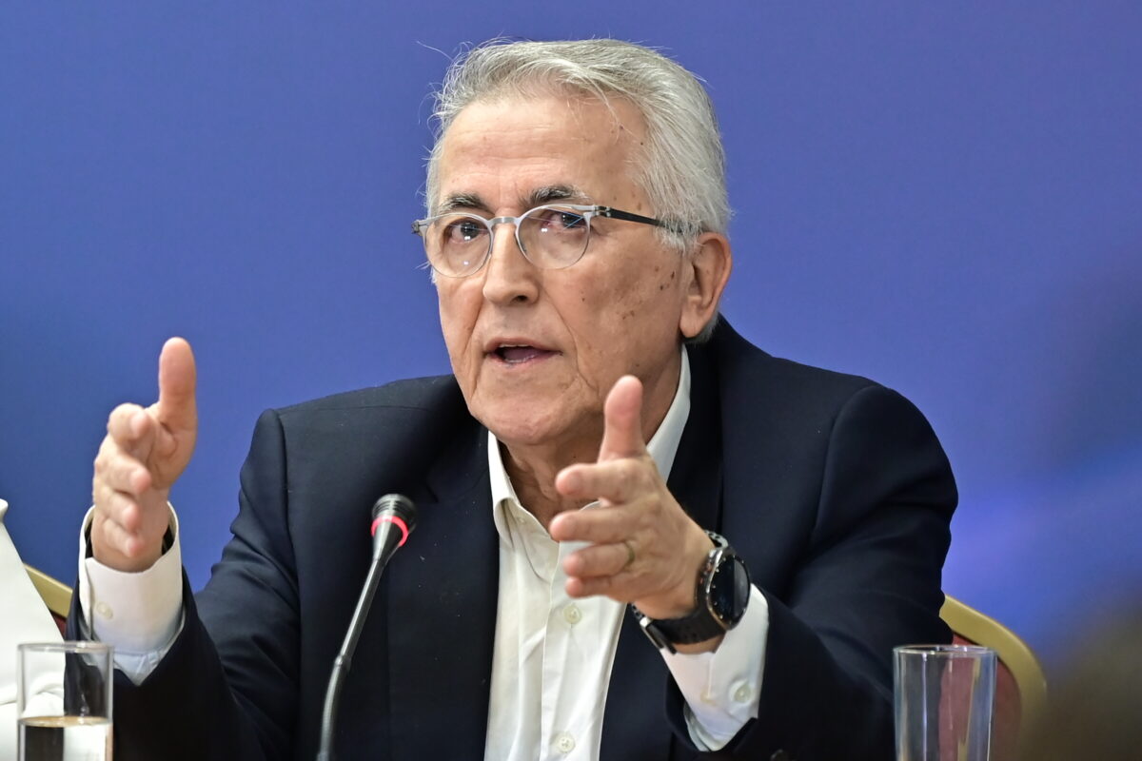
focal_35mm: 200
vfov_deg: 6.9
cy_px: 380
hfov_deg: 10.3
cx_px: 571
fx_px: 6344
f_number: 3.5
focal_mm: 200
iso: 1250
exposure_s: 1/640
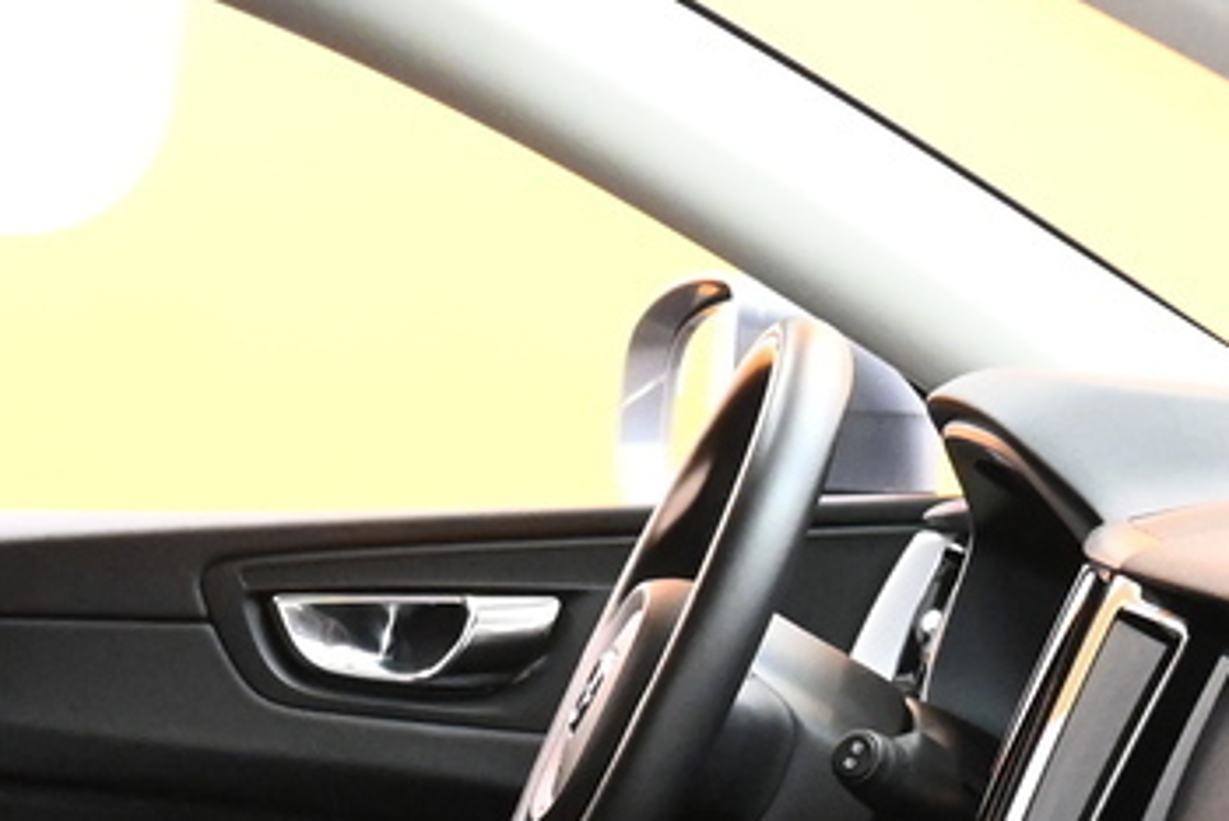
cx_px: 502
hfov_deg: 18.4
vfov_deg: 11.8
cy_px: 1217
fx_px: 3792
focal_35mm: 111
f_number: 4
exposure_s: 1/50
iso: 4000
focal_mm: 16
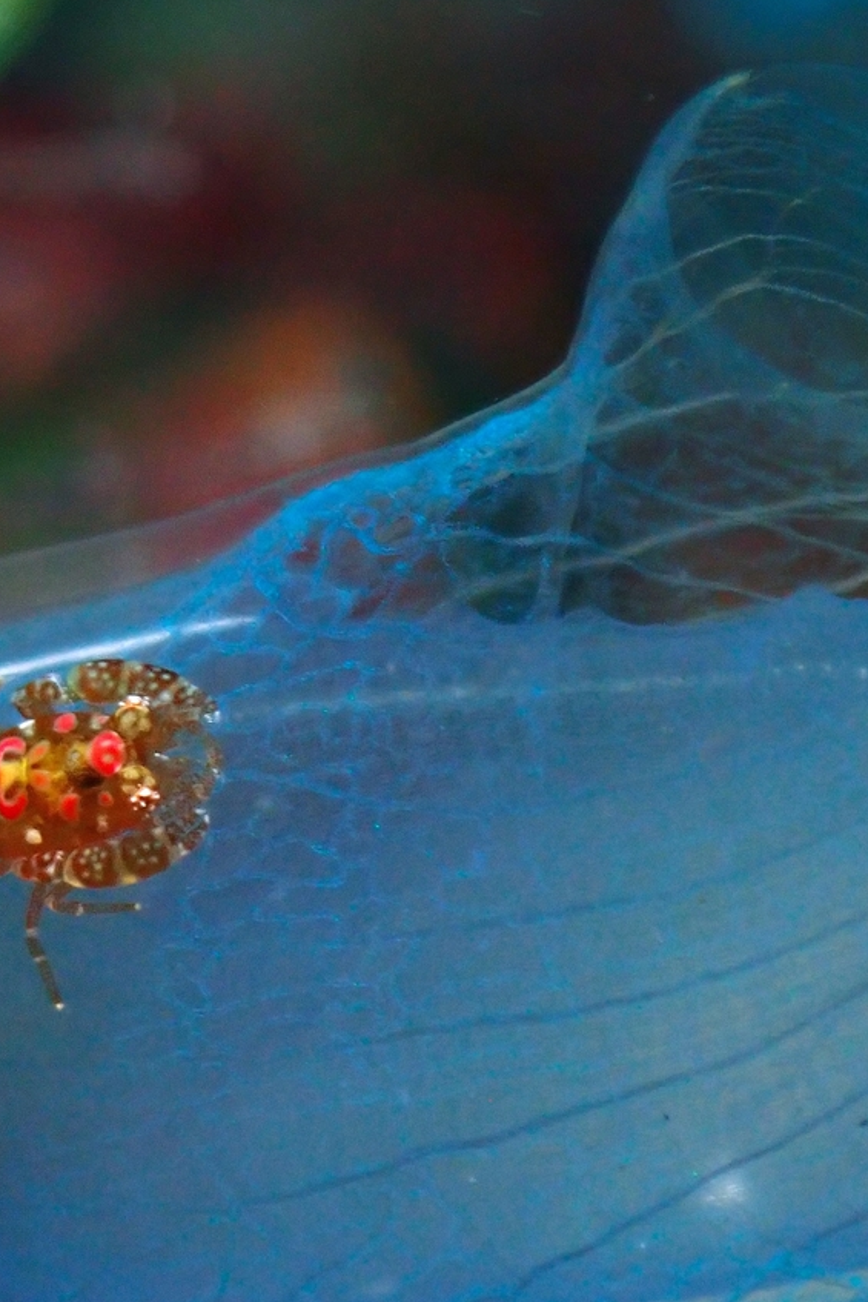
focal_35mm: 140
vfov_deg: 14.7
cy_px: 656
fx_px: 5061
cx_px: 292
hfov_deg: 9.8
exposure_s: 1/100
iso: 400
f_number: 14
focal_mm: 18
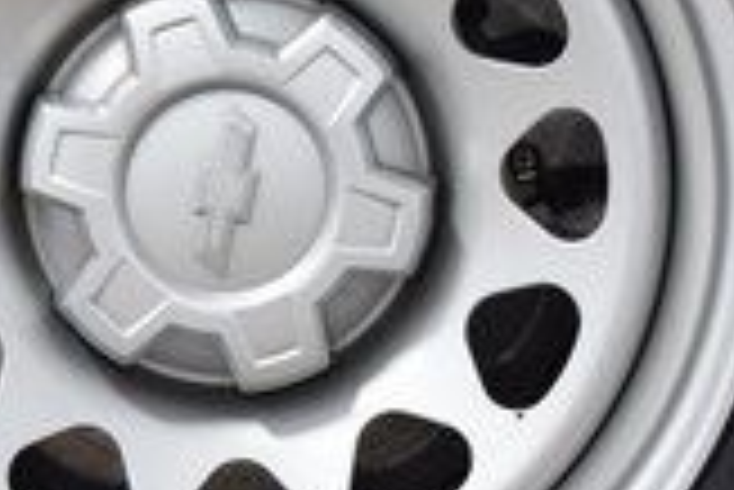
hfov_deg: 10.3
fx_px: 4081
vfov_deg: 6.9
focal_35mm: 200
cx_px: 212
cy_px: 187
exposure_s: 1/15
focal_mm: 34
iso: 800
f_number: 6.3
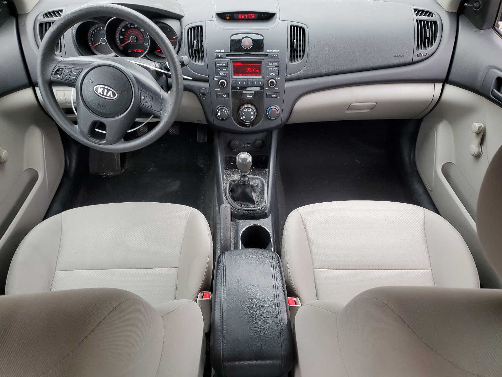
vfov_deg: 53.1
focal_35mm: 26
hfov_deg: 67.3
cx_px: 251
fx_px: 377
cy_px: 188
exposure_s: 1/120
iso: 79
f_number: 1.5
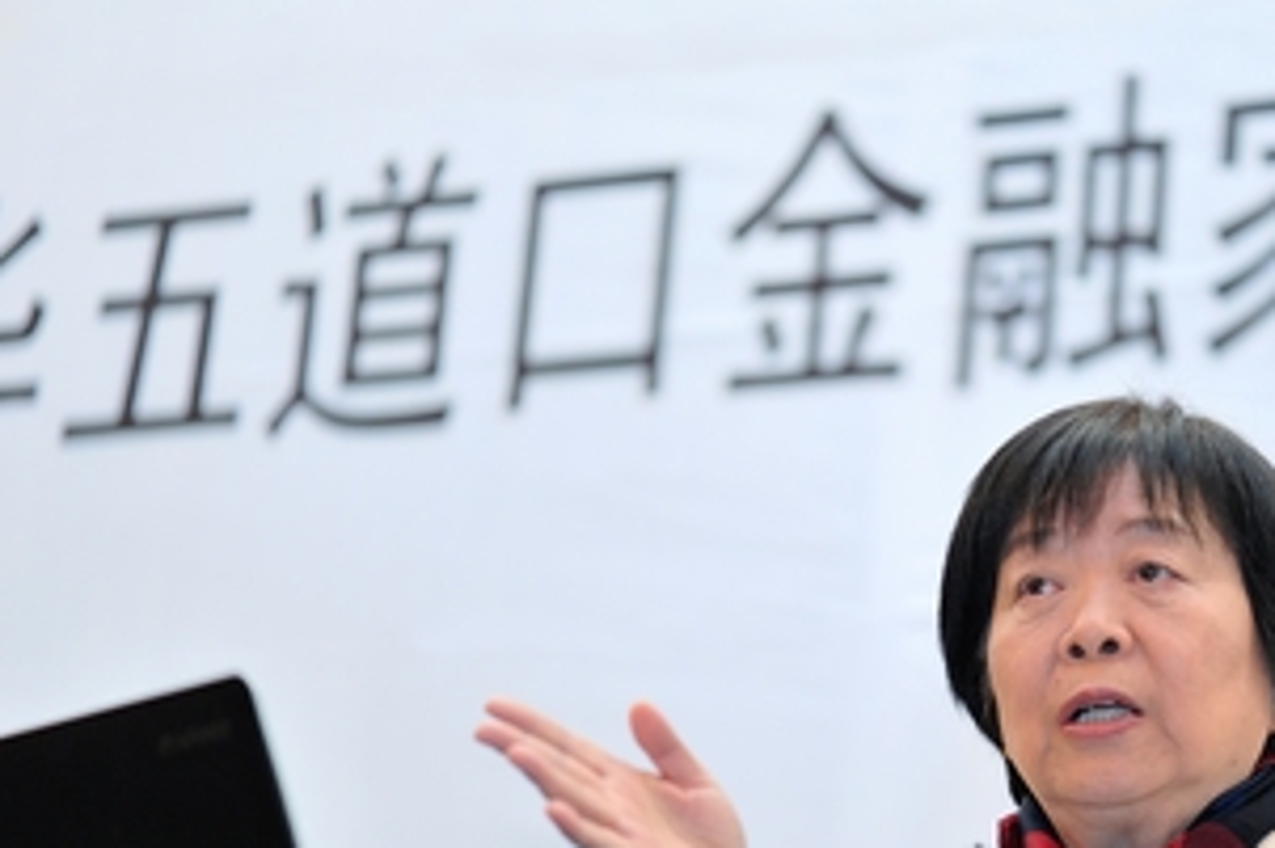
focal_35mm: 148
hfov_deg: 13.8
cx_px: 884
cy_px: 559
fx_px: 5239
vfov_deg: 9.3
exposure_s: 1/100
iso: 1600
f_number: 2.8
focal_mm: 105
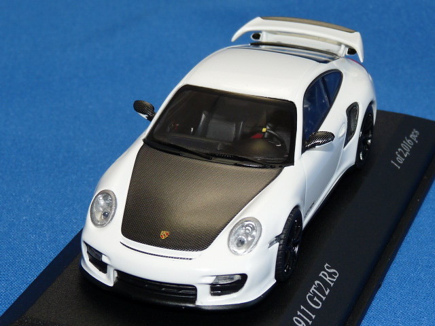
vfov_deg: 12.9
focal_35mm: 115
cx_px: 218
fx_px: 1445
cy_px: 163
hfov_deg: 17.1
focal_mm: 11.5
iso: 100
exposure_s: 1/30
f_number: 4
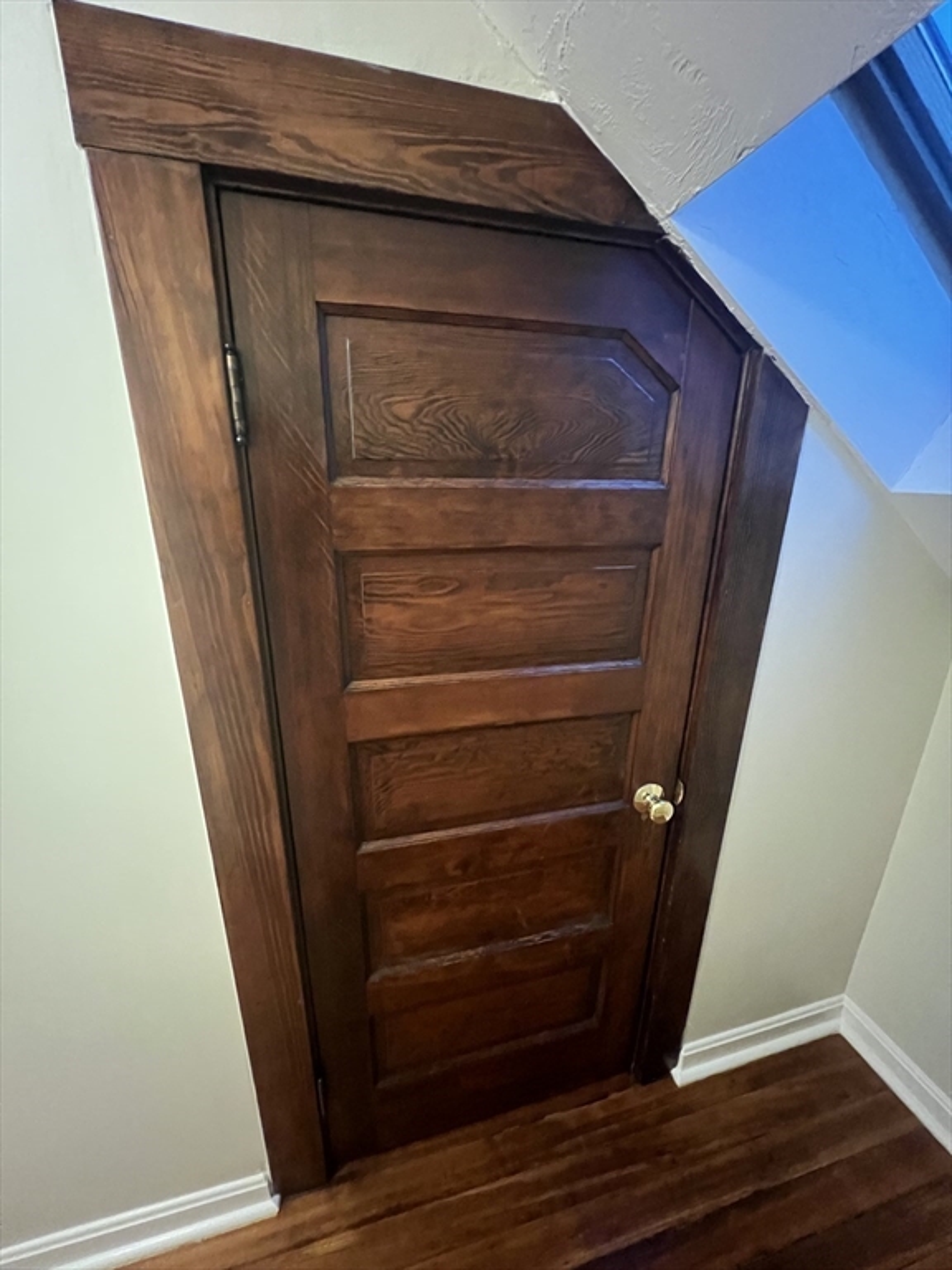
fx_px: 477
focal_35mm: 13
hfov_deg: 89.9
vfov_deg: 106.2
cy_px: 635
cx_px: 476
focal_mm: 1.57
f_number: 1.8
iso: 1250
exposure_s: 1/30
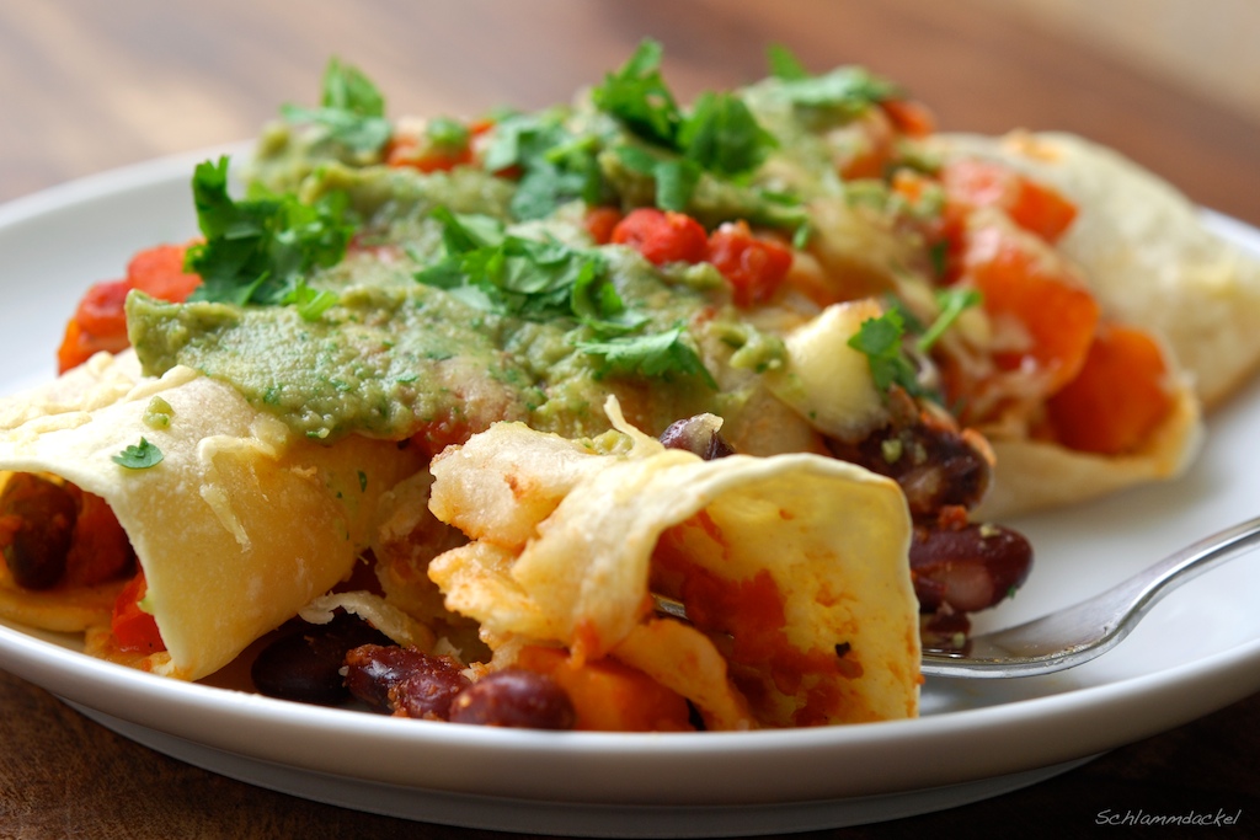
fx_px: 3150
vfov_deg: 15.2
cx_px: 630
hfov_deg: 22.6
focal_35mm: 90
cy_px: 420
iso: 200
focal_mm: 60
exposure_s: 1/60
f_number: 7.1
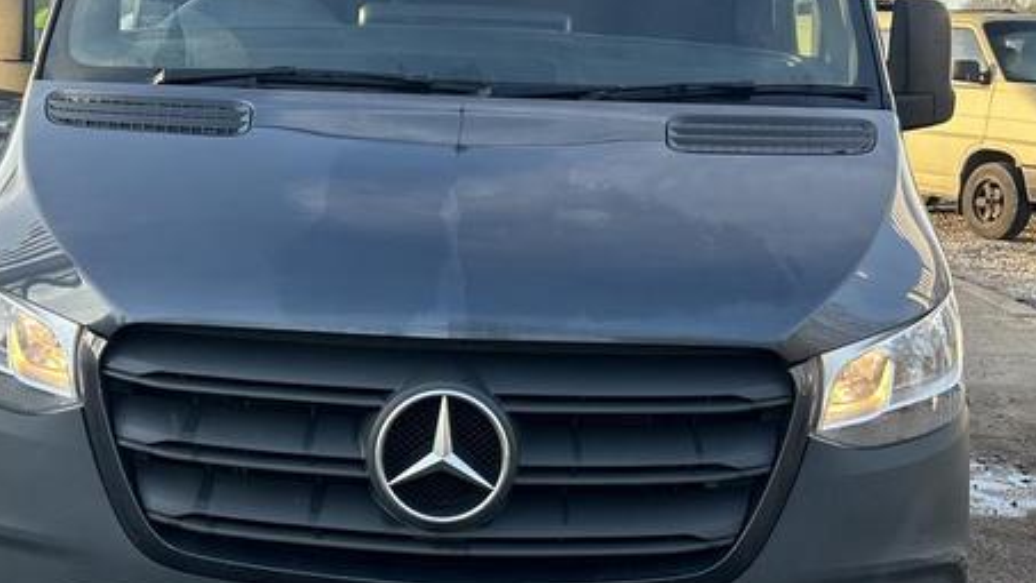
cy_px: 249
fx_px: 1539
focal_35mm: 56
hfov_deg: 37.1
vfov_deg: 21.4
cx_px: 421
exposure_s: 1/353
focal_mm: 5.7
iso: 50
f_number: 1.5
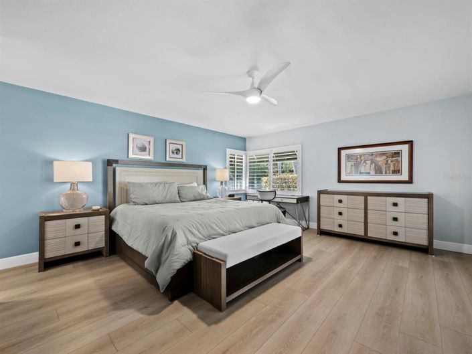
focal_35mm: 14
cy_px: 177
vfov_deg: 85.7
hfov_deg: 102.1
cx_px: 236
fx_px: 191
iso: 320
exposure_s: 1
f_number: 11
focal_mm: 7
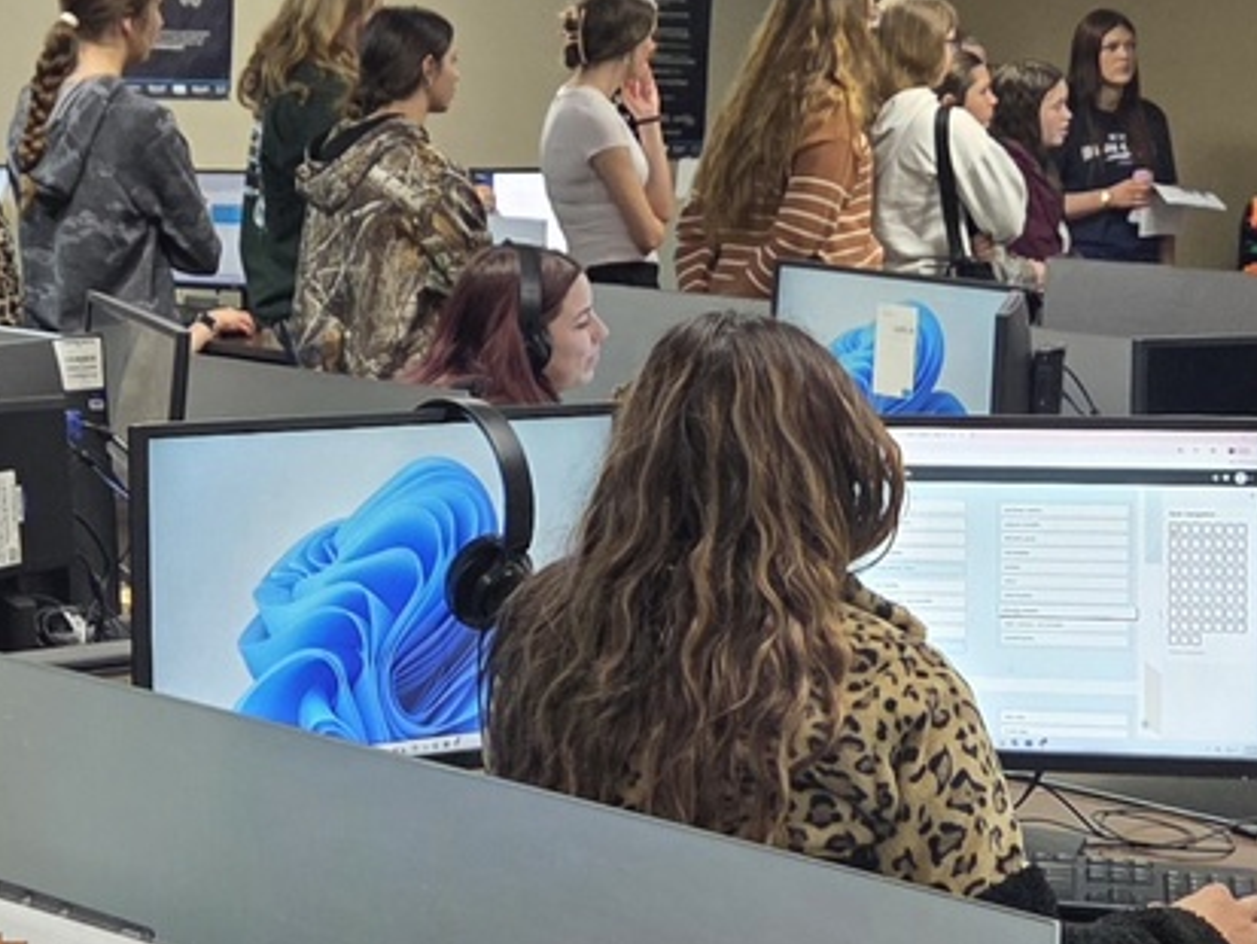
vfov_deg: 25.2
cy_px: 772
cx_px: 855
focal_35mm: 57
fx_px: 2070
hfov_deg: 33.4
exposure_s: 1/120
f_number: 1.8
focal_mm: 5.4
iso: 250
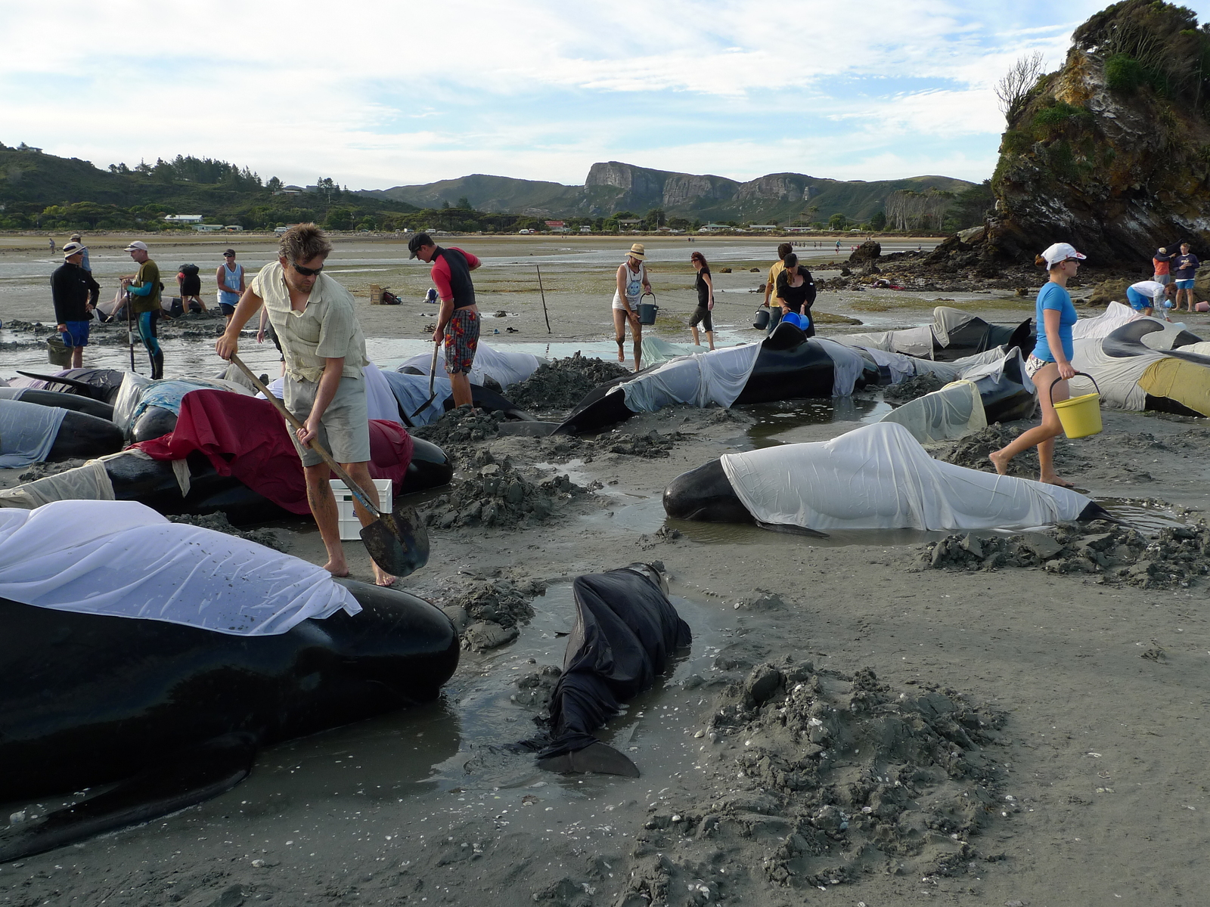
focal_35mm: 32
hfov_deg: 56.8
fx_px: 1119
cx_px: 605
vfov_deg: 44.2
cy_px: 454
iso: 100
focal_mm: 6.8
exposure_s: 1/500
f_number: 4
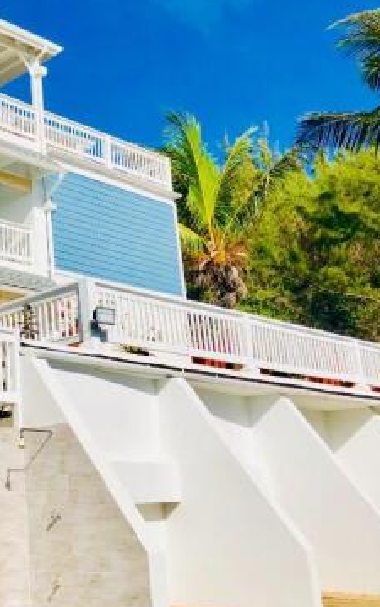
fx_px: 795
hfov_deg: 25.2
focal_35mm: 48
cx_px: -24
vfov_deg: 41.8
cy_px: 279
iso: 20
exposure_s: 1/4808
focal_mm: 4
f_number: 1.8
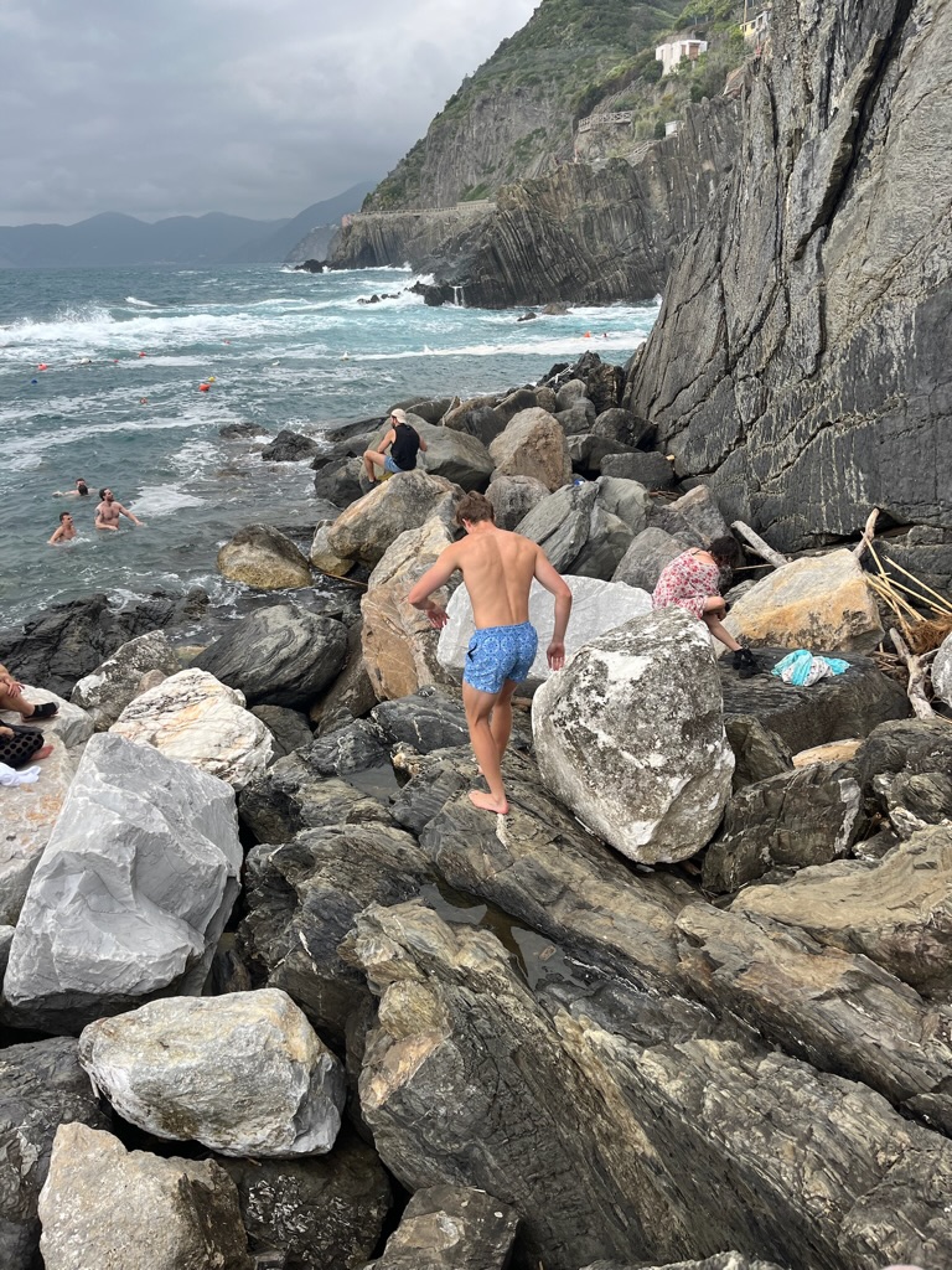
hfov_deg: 53.1
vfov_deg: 67.3
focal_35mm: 26
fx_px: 953
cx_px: 476
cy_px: 635
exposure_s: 1/618
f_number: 1.6
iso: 50
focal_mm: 5.1
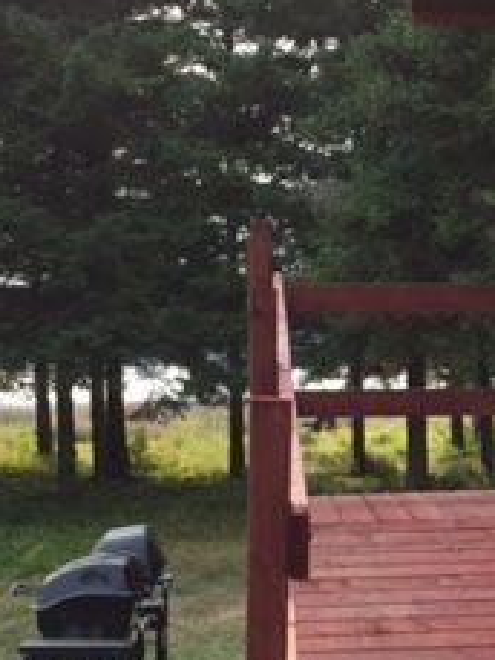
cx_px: 458
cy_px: 496
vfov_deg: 23.9
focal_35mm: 81
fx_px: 1543
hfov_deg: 17.9
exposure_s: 1/399
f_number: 2.2
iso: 32
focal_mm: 4.15
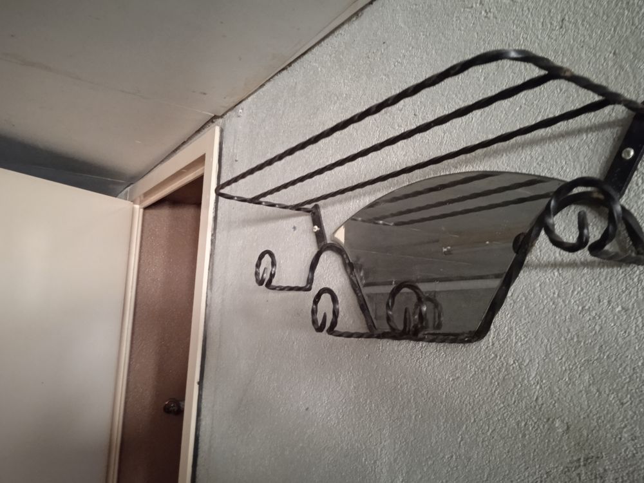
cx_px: 322
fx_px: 521
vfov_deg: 49.7
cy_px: 242
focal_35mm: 28
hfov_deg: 63.4
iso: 1310
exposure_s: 1/14.3
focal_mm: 3.43
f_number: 2.2
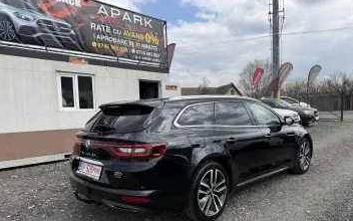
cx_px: 179
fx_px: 250
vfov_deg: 47.3
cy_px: 133
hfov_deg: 70.4
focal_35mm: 26
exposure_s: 1/3021
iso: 80
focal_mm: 6.76
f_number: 1.78
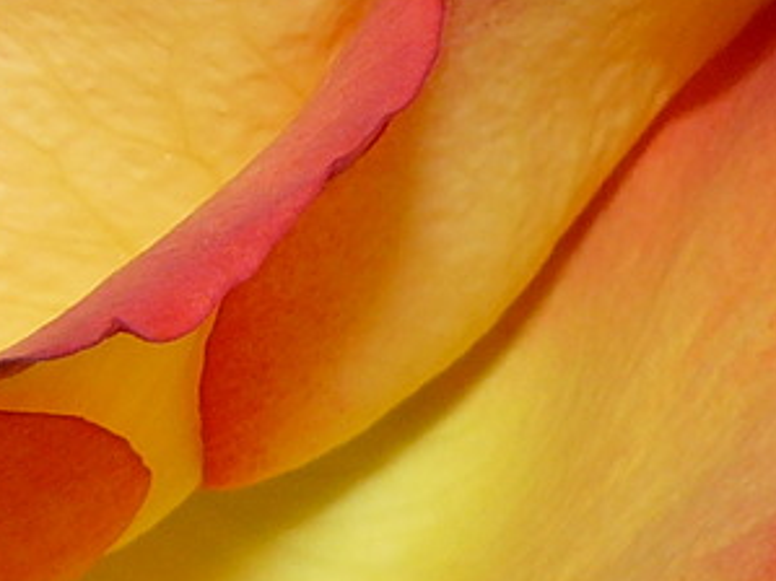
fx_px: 5512
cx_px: -145
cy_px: -78
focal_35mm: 246
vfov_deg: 6.0
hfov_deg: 8.0
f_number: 4
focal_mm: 7.6
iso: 100
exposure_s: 1/20
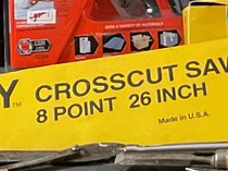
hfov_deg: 9.4
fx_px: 1375
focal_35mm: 209
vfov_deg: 6.9
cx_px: 269
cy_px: -167
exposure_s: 1/60
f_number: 1.8
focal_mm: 3
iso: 160
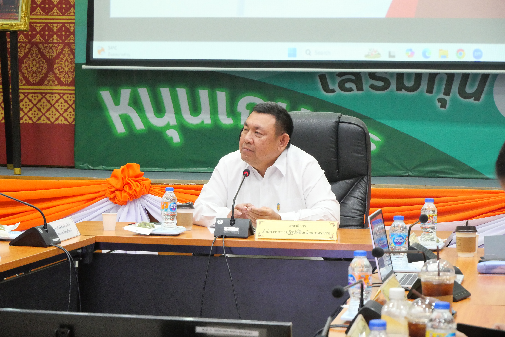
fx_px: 1740
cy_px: 168
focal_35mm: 124
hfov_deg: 16.5
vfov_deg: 11.1
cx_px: 252
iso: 3200
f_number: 5.6
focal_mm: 60
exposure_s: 1/50
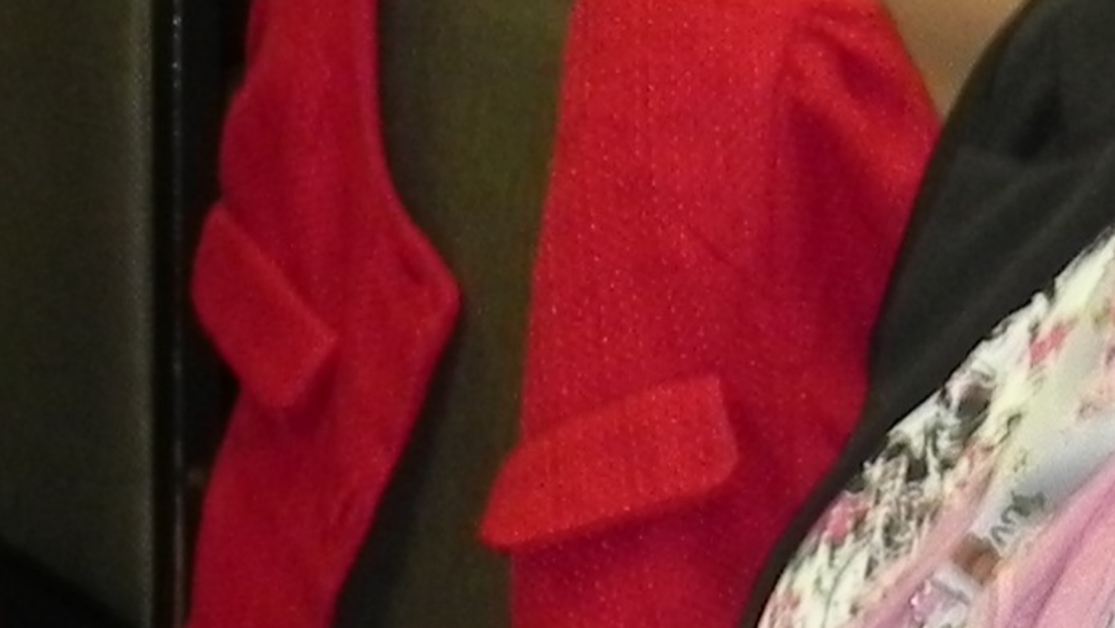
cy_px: 258
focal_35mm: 264
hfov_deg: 7.5
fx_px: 7806
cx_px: 2920
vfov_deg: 4.6
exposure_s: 1/30
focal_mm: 8.2
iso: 200
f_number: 3.2
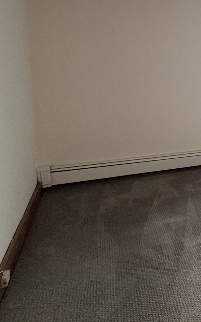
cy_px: 103
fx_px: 316
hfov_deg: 26.2
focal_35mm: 36
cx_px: 298
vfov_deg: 52.8
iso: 400
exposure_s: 1/59
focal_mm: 2.22
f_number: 2.2
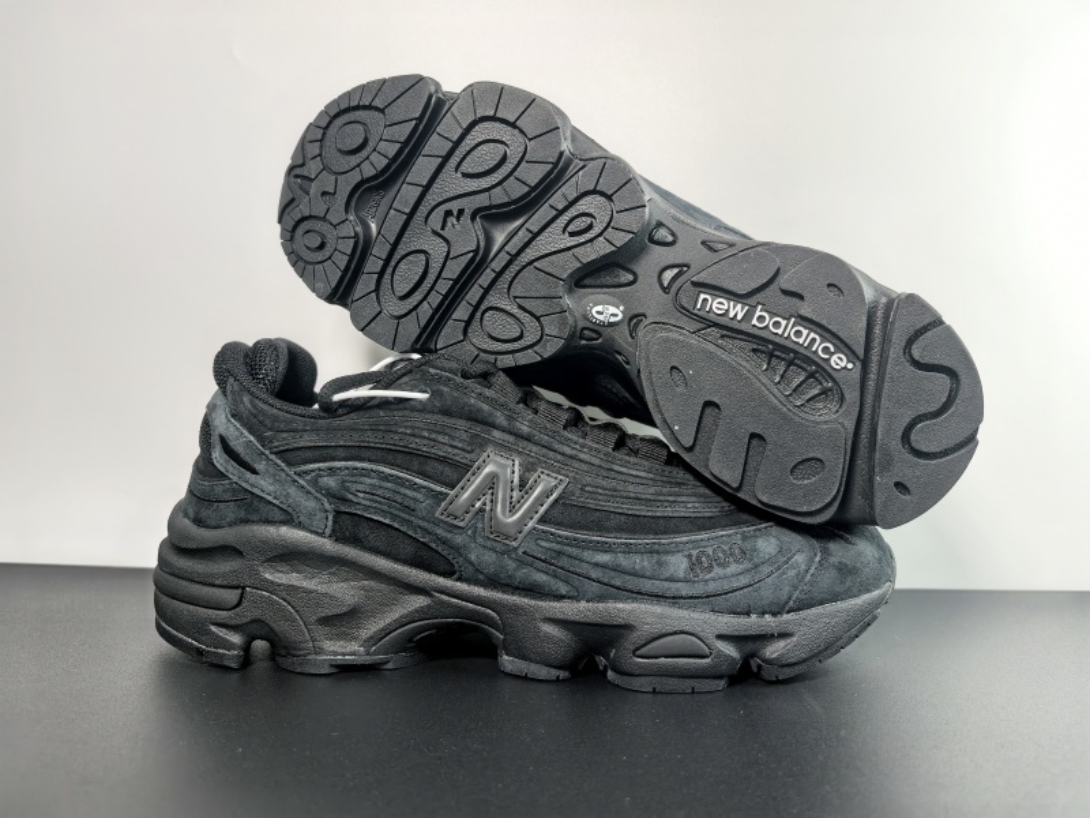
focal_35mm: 27
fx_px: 850
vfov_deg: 51.4
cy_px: 409
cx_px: 545
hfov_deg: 65.3
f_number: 2
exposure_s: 1/119
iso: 50
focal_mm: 6.98
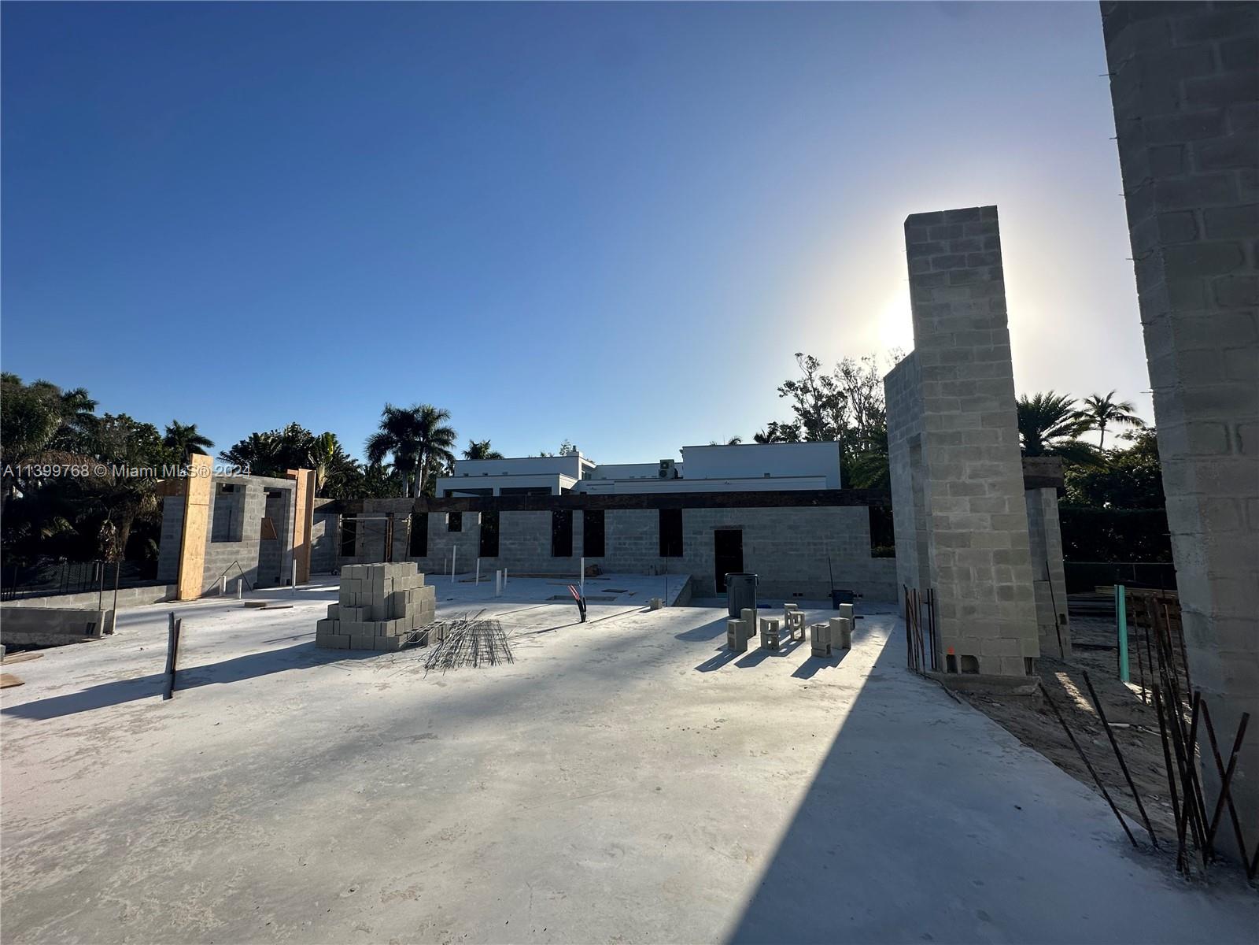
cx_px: 630
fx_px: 509
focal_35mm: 14
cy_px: 472
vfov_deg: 85.7
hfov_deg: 102.1
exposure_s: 1/3300
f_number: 2.2
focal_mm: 2.22
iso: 50
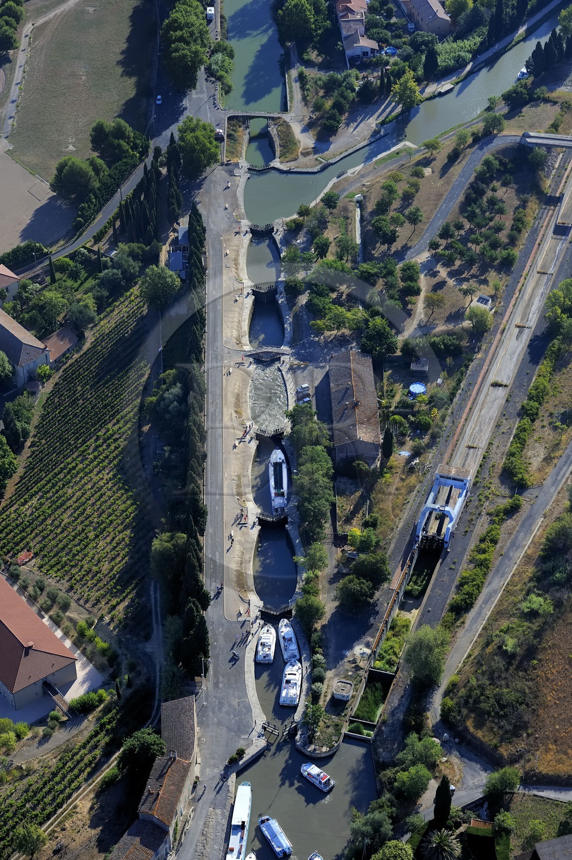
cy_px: 430
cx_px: 286
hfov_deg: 16.0
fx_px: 2029
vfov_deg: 23.9
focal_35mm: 85
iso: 400
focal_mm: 85
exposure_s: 1/800
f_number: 5.6
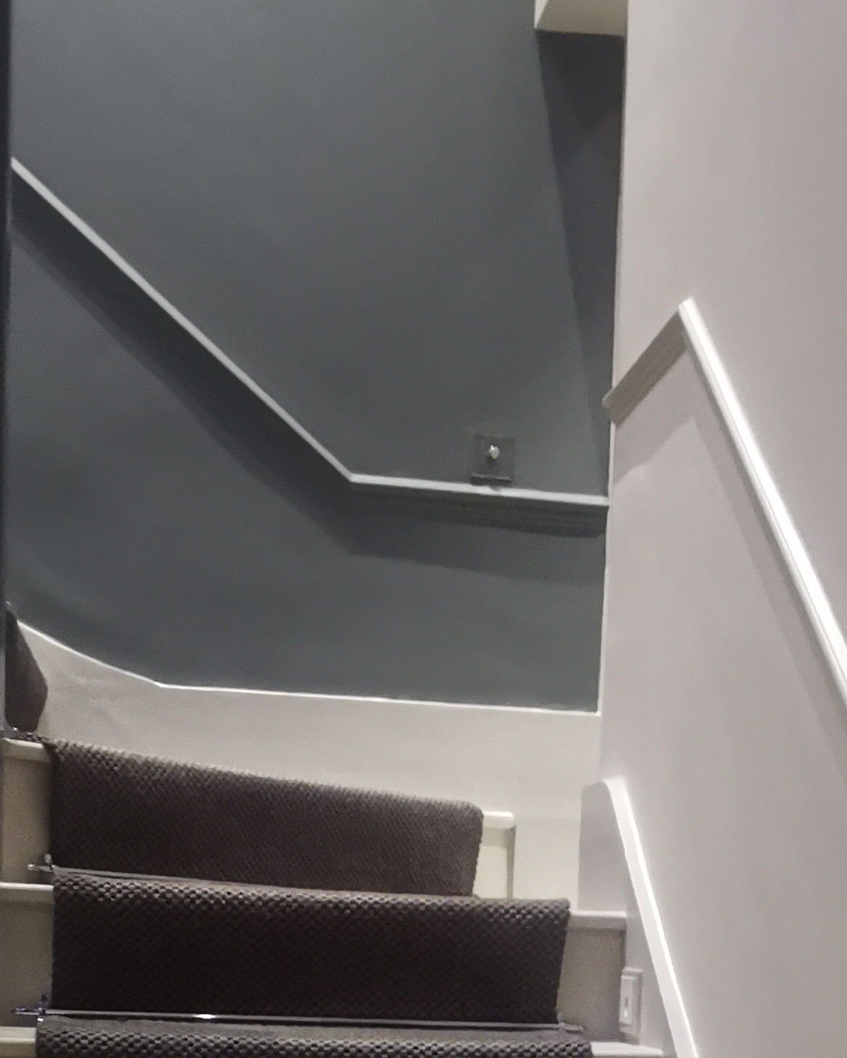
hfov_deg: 27.5
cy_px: 1057
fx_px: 1724
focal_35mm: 55
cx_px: 546
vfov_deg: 31.6
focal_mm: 2.35
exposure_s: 1/25
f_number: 2.2
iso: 640
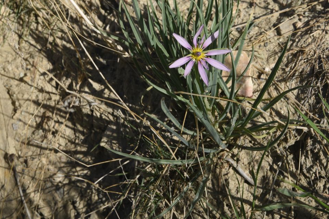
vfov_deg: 14.2
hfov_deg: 21.2
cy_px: 74
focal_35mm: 96
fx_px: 877
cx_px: 174
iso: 125
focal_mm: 70
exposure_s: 1/125
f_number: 16
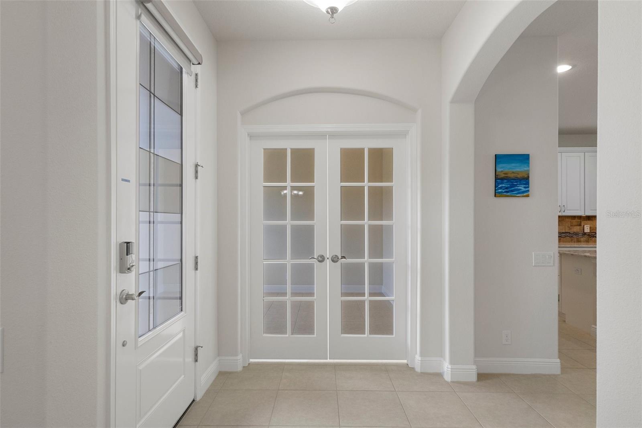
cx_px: 321
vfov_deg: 67.4
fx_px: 321
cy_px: 214
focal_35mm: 18
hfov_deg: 90.0
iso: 320
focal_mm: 12
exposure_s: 1/15
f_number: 8
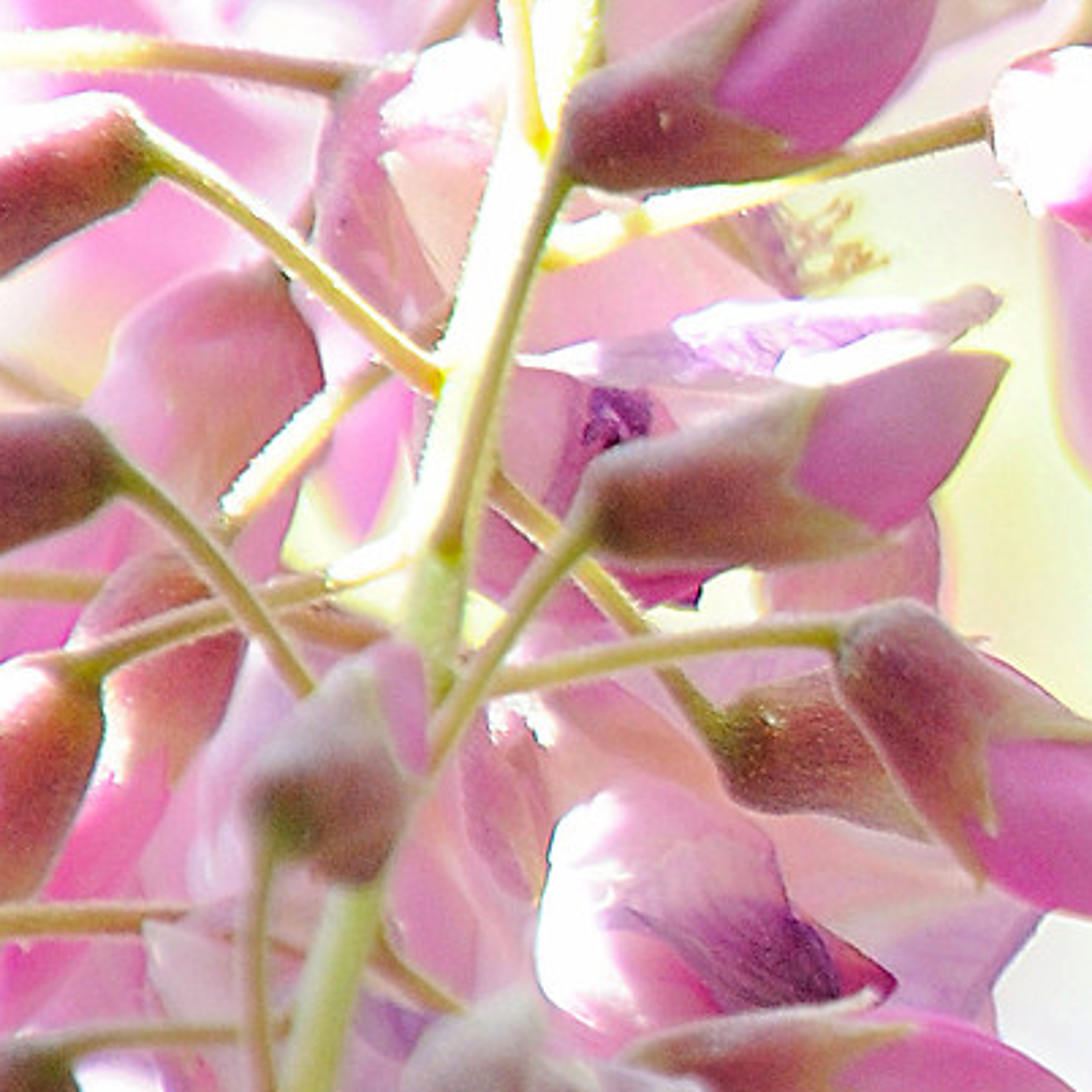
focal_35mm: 2282
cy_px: 733
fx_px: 81445
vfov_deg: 0.8
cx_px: 2293
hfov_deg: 0.8
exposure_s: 1/80
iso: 200
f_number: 6.3
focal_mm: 300
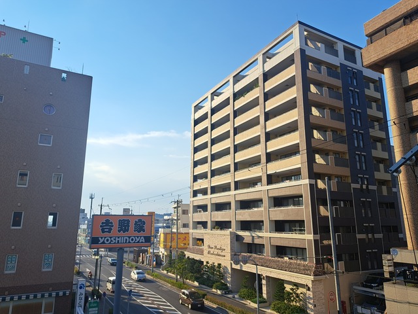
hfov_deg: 71.6
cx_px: 209
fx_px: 290
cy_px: 157
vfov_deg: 56.8
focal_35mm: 24
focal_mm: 5.23
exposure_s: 1/1192
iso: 50
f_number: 1.8
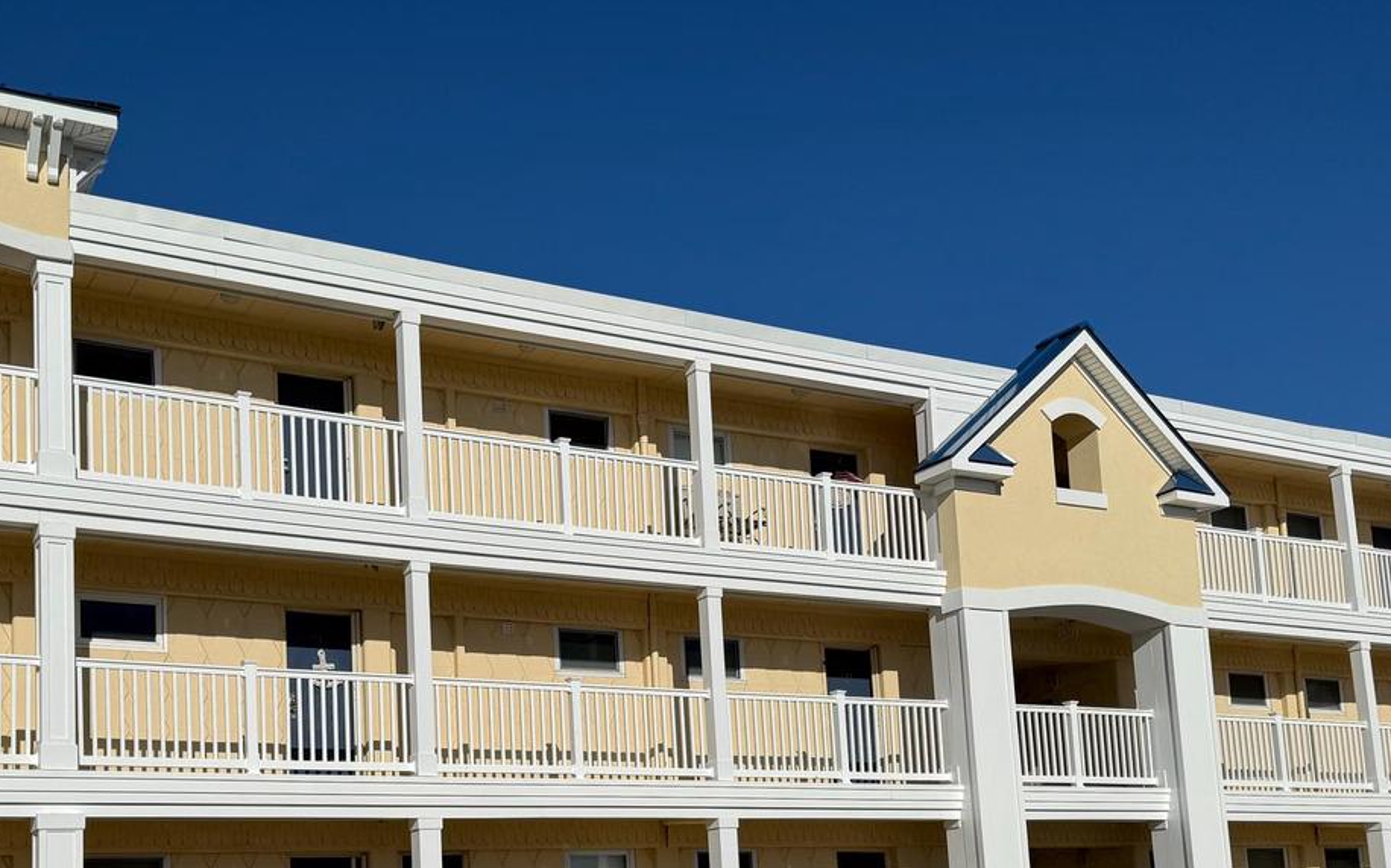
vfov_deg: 30.8
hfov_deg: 48.9
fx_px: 1516
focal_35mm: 40
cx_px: 536
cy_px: 745
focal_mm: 6.76
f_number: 1.78
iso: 50
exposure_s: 1/14286
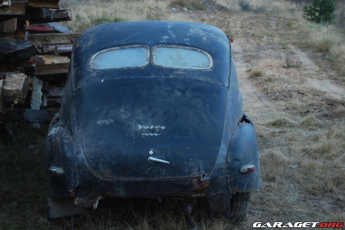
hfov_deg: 28.0
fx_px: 691
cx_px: 172
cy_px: 115
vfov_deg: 19.0
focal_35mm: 72
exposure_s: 1/2.5
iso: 100
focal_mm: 48
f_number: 5.6
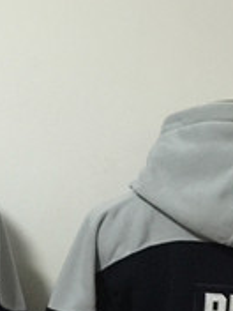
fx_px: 888
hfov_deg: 14.8
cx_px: 41
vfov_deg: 19.4
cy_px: 295
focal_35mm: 99
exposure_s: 1/8
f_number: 2.2
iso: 160
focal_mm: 4.15
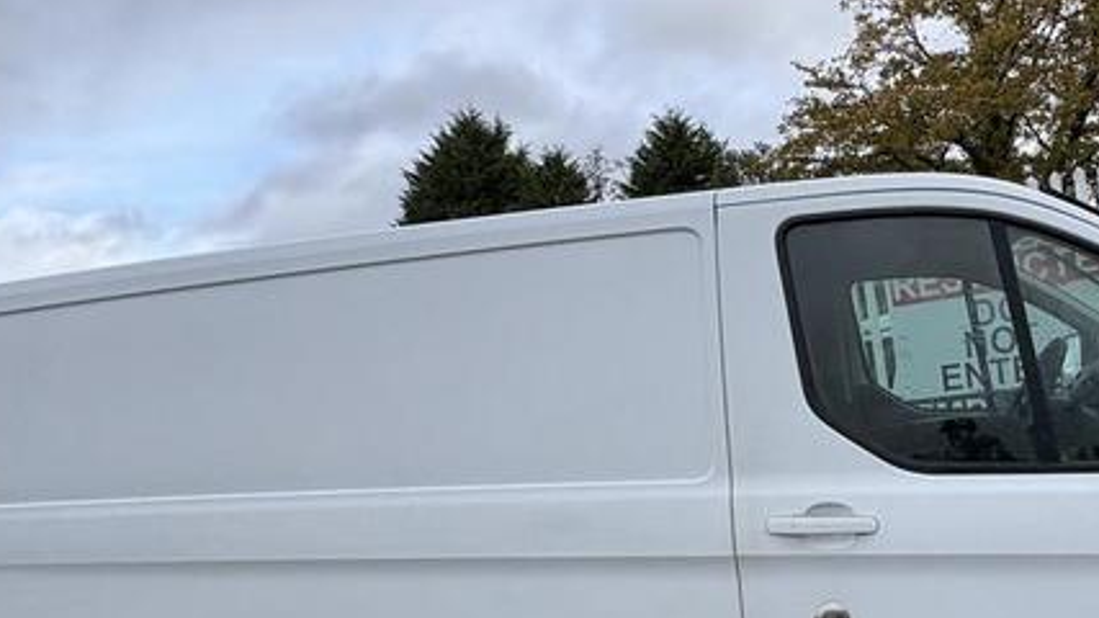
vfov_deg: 36.2
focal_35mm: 32
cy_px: 425
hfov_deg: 57.7
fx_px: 932
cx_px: 831
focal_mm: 2.22
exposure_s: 1/787
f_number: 2.2
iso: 40
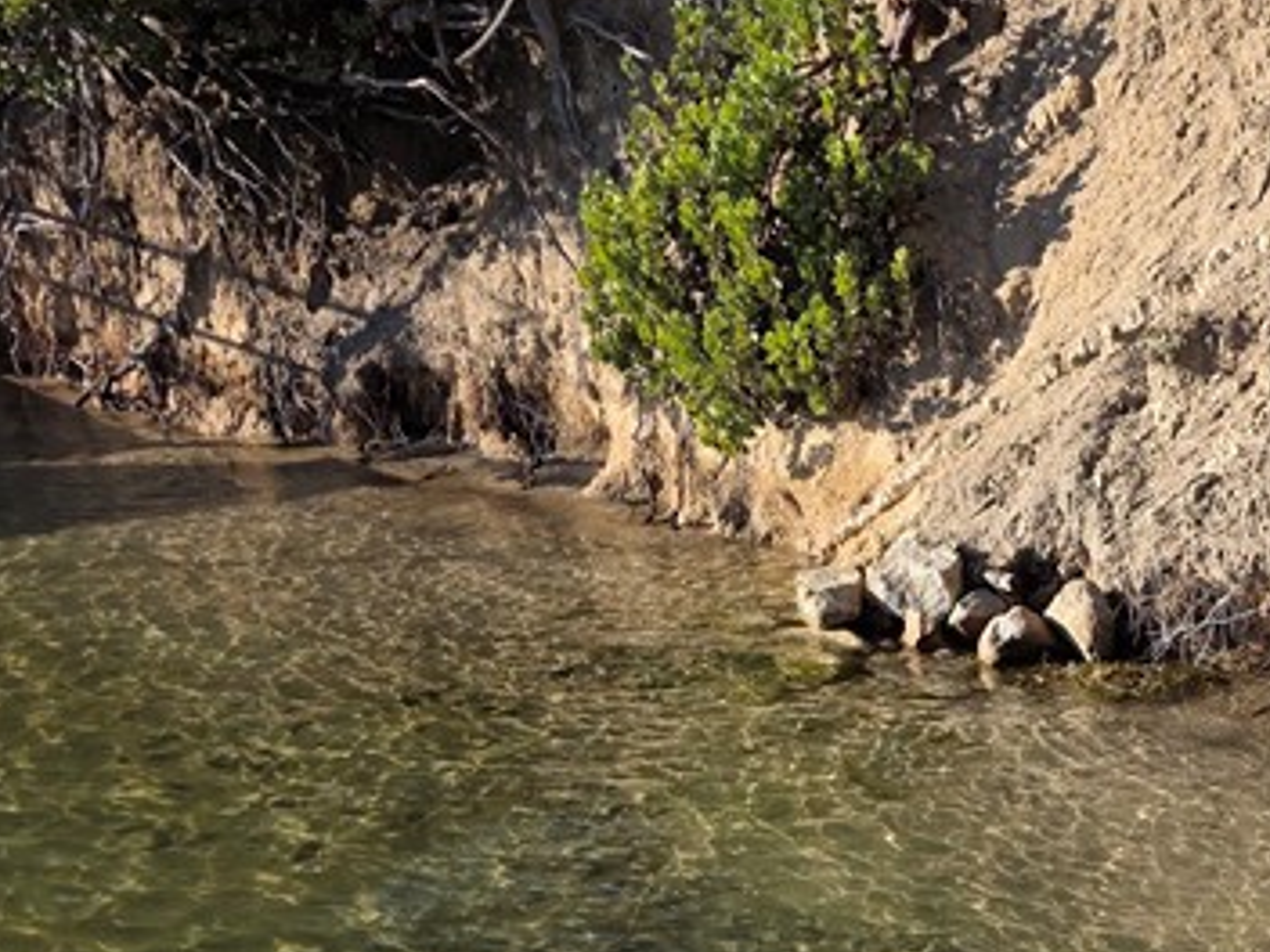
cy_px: 1345
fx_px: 2458
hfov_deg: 26.1
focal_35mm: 67
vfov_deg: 19.6
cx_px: 1486
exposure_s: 1/3042
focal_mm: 6.3
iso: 80
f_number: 1.7
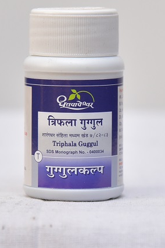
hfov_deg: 9.3
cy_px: 116
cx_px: 71
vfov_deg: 13.9
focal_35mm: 148
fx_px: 1017
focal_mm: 120
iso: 1600
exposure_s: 1/125
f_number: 5
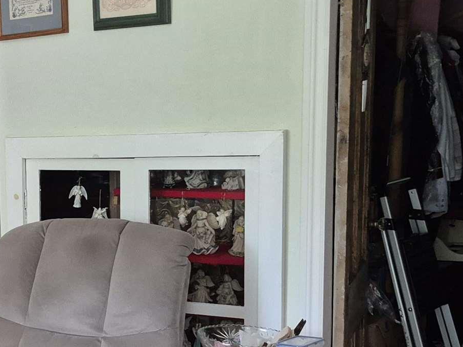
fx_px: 1043
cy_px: 314
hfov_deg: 23.1
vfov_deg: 18.6
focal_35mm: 78
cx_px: -77
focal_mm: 5.4
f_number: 1.8
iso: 640
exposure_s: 1/120
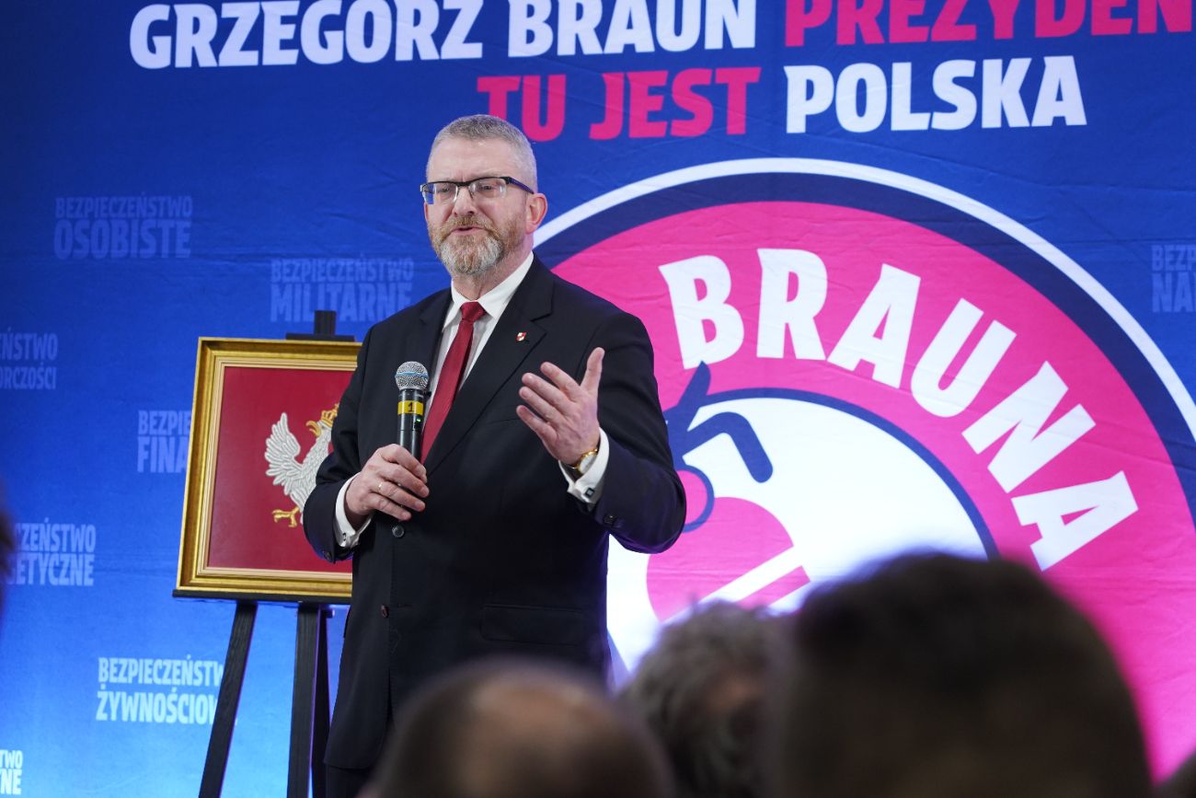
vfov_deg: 13.0
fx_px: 3488
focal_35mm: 105
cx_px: 598
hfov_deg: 19.5
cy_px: 399
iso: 2000
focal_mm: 105
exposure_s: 1/125
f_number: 4.5
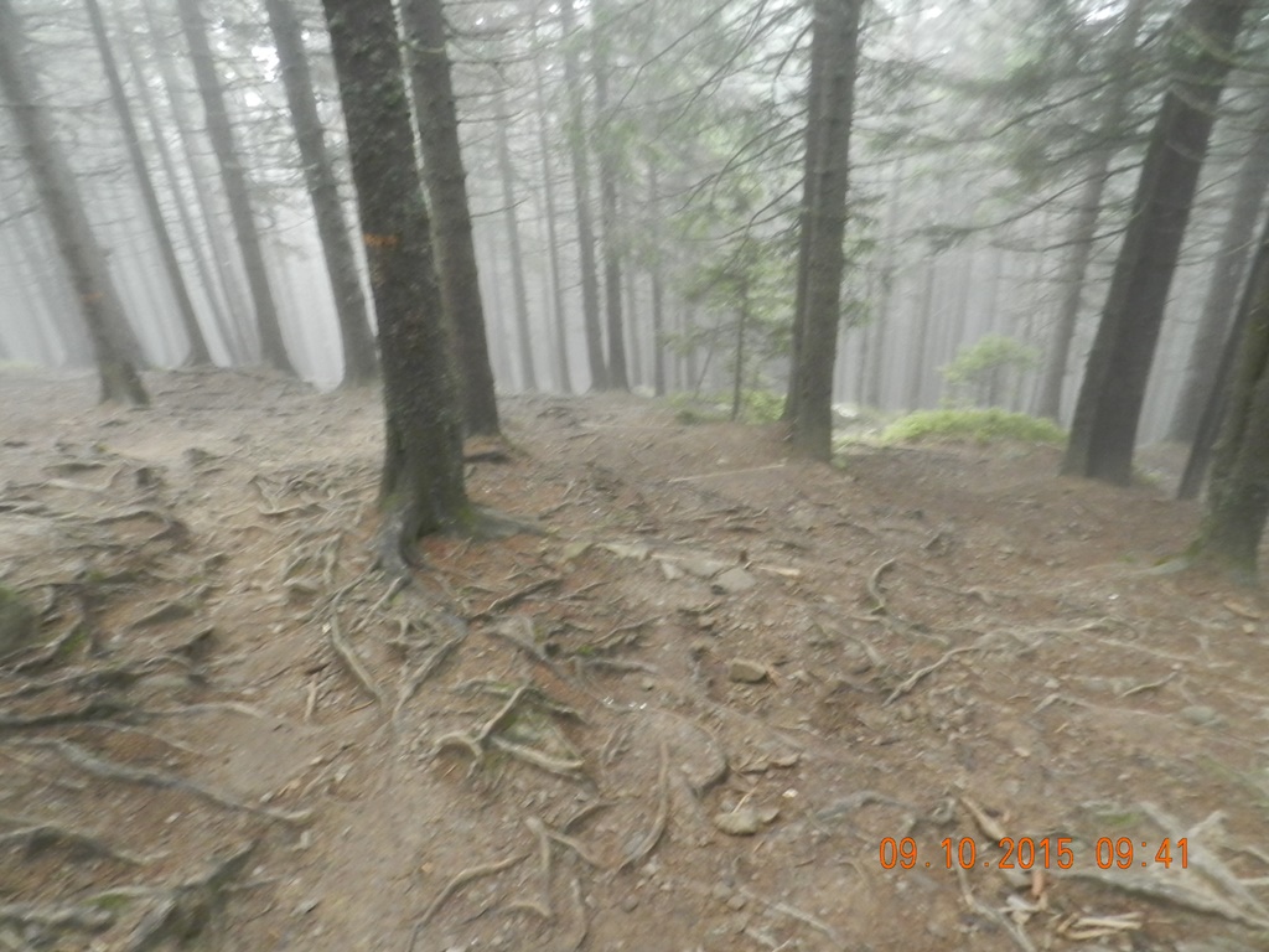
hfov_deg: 73.9
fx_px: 843
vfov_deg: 58.9
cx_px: 634
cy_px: 476
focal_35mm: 23
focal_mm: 4
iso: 200
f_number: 3.4
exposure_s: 1/4
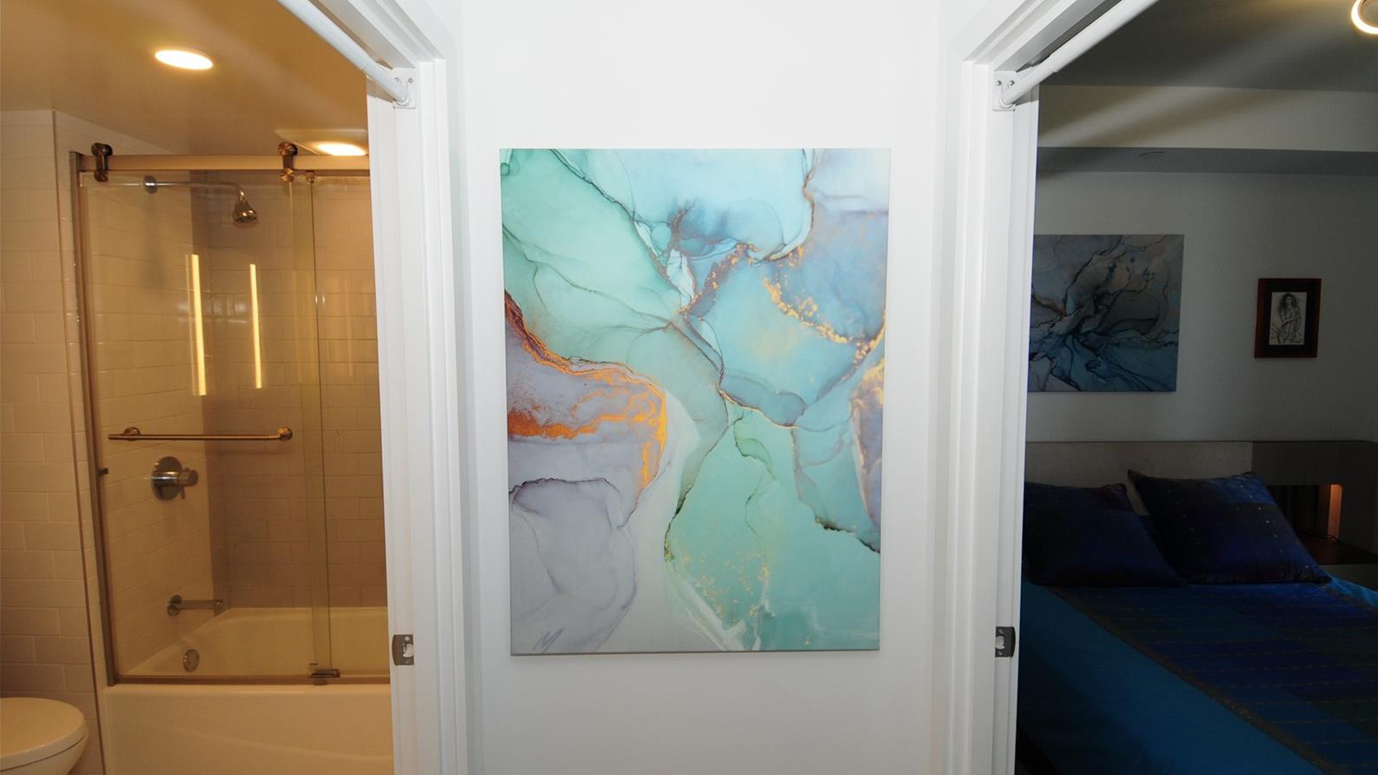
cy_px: 393
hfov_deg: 89.6
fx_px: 694
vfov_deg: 58.3
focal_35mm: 19
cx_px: 694
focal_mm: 12
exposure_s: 1/60
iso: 400
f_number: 8
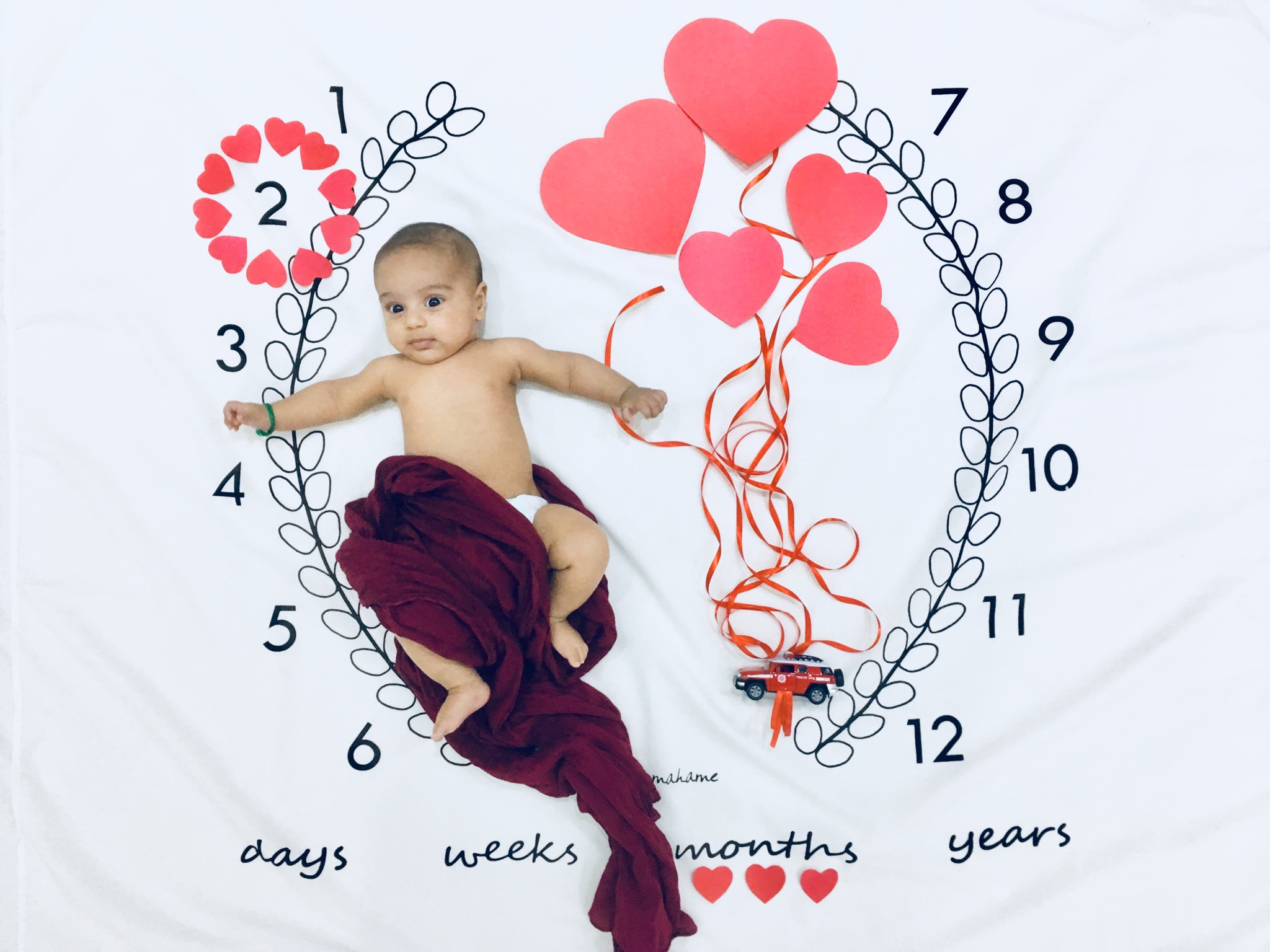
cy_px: 476
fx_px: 1064
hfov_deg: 61.7
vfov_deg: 48.2
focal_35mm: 29
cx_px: 635
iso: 50
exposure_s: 1/33
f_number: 2.2
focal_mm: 4.15
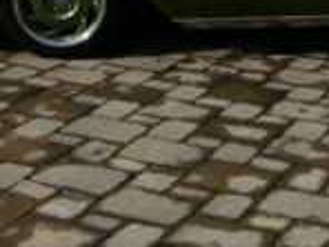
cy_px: -171
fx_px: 922
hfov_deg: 19.5
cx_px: 347
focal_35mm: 97
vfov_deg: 13.9
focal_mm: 4.3
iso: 80
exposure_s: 1/800
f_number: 3.5
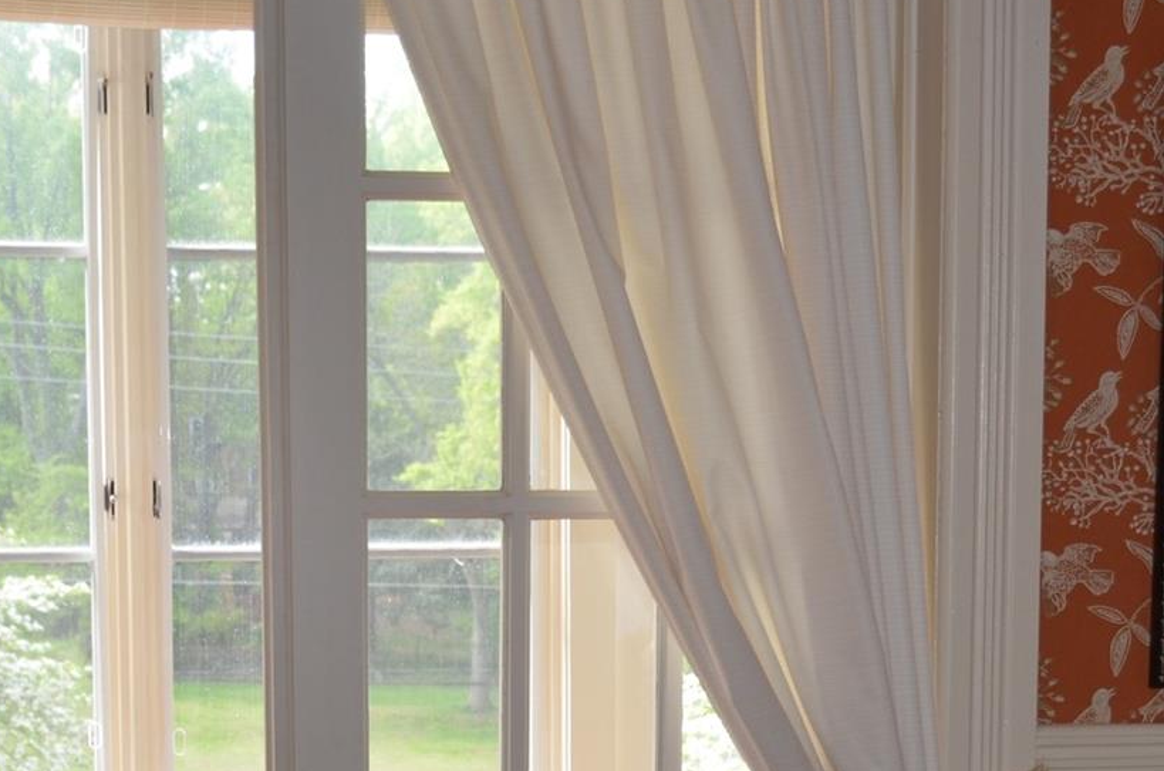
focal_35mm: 90
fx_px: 2903
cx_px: 506
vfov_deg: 14.9
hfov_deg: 22.7
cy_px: 762
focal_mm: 24
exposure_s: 1/125
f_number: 3.8
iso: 200
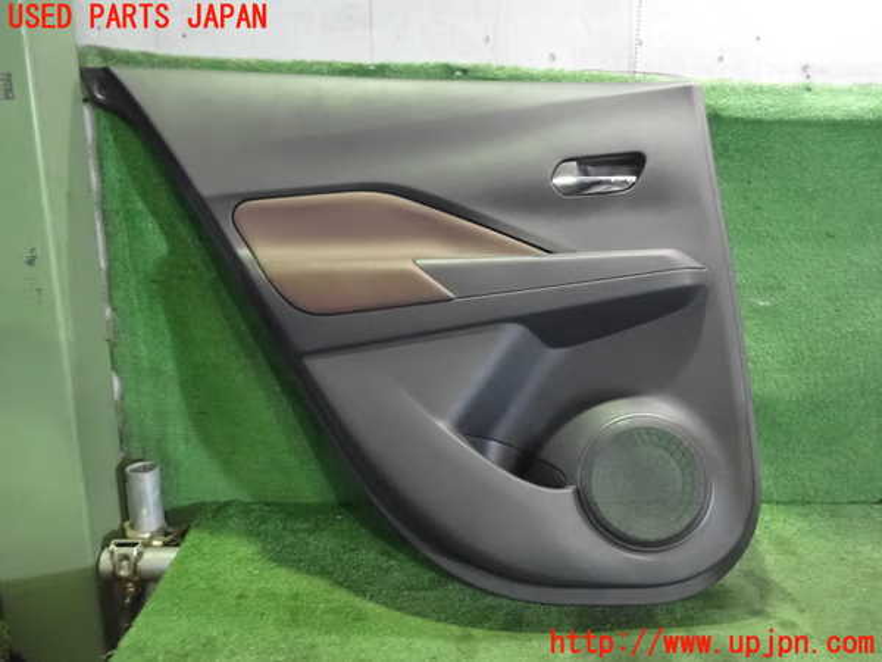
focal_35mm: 30
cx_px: 441
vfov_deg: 46.8
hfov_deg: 60.0
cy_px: 331
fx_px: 764
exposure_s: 1/50
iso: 1600
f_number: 2.3
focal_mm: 5.4
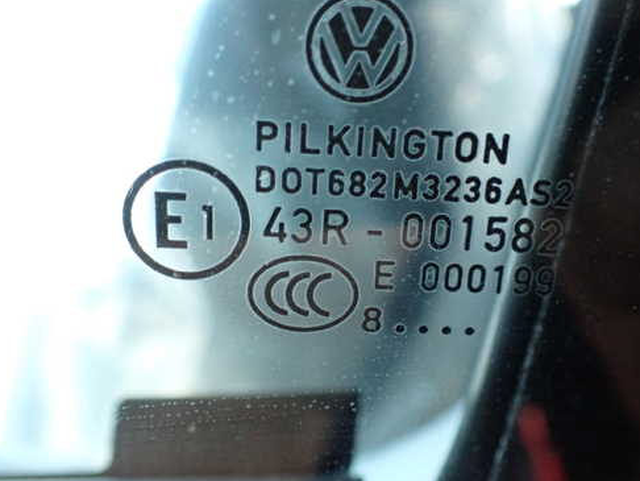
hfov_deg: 49.8
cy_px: 221
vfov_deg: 38.7
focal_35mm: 37
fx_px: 684
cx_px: 381
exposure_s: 1/80
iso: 800
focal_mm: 5.4
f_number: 2.3
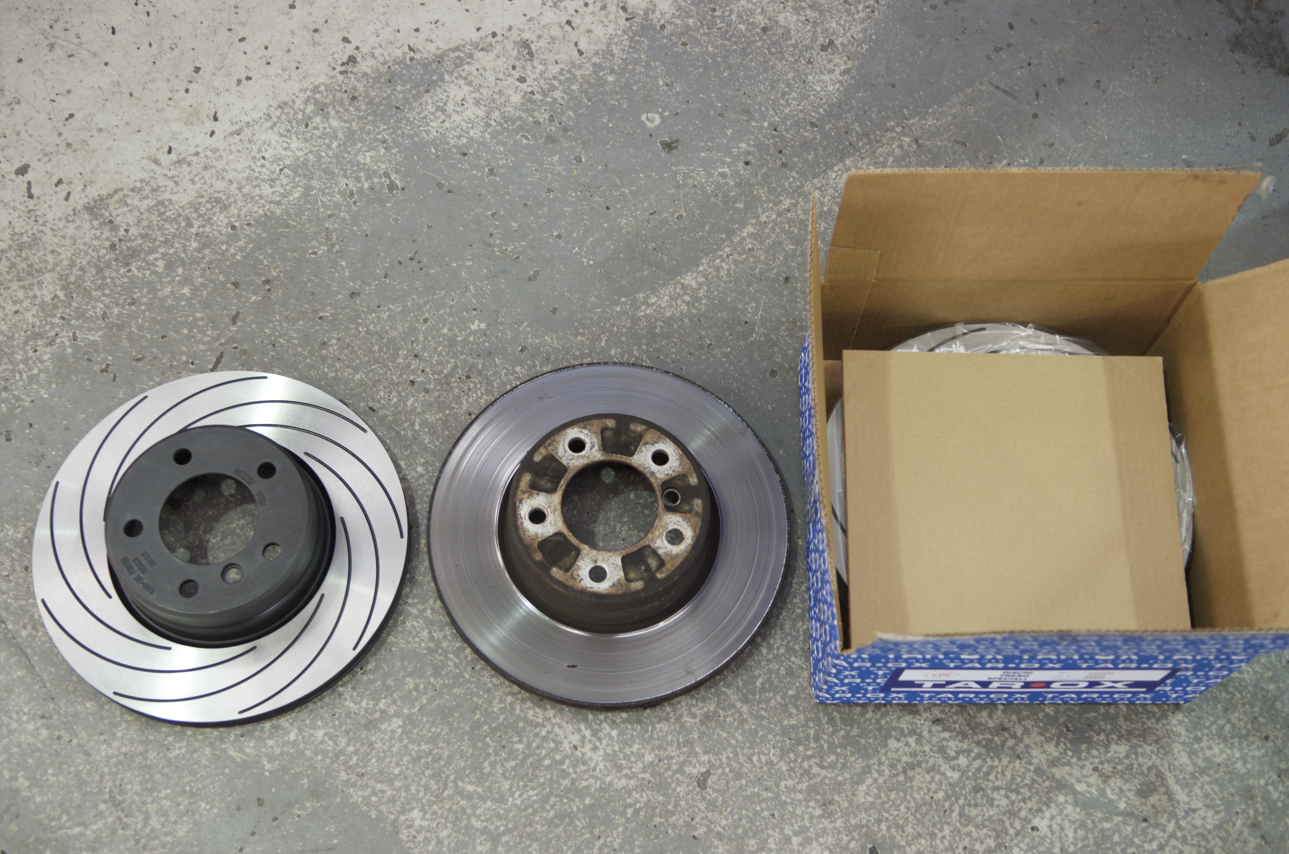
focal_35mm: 48
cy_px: 427
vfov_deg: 28.0
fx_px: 1715
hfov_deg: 41.2
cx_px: 644
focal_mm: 32
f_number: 3.2
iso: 800
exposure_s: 1/40
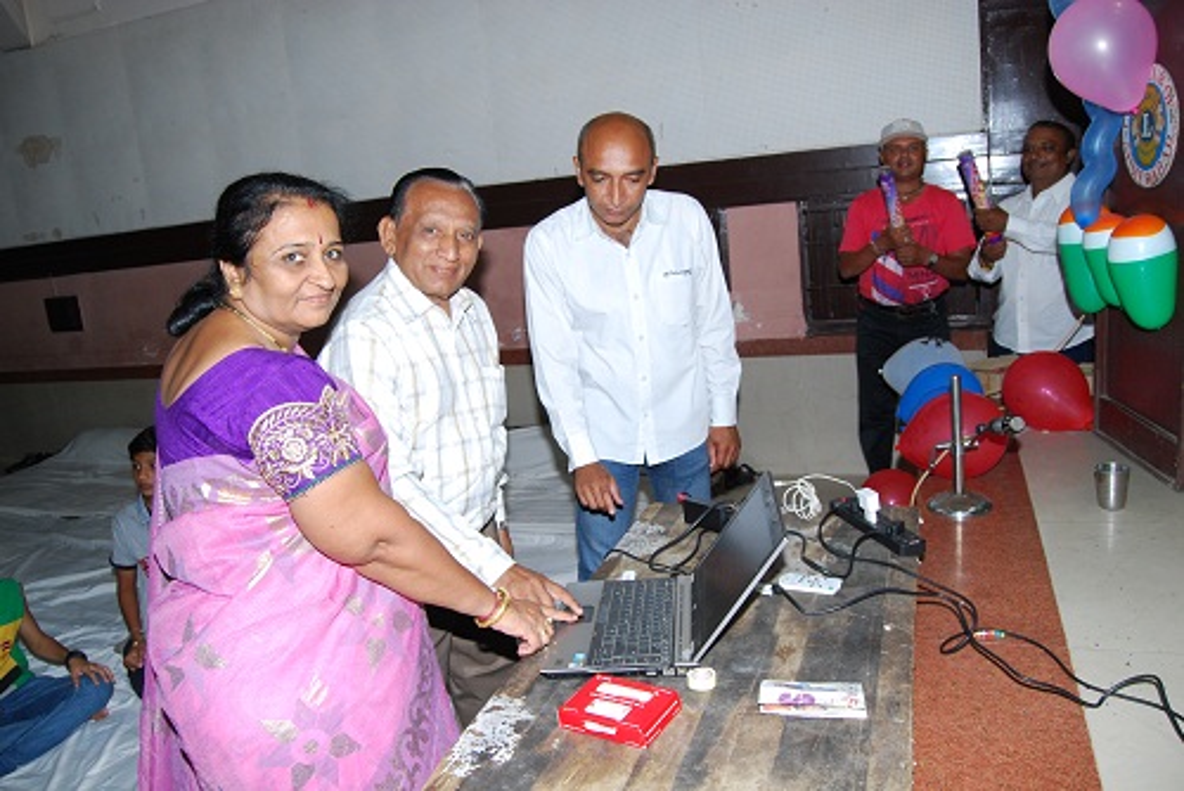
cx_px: 592
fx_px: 888
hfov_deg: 67.4
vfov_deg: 48.0
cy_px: 396
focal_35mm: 27
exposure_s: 1/100
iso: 400
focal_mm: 18
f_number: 6.3
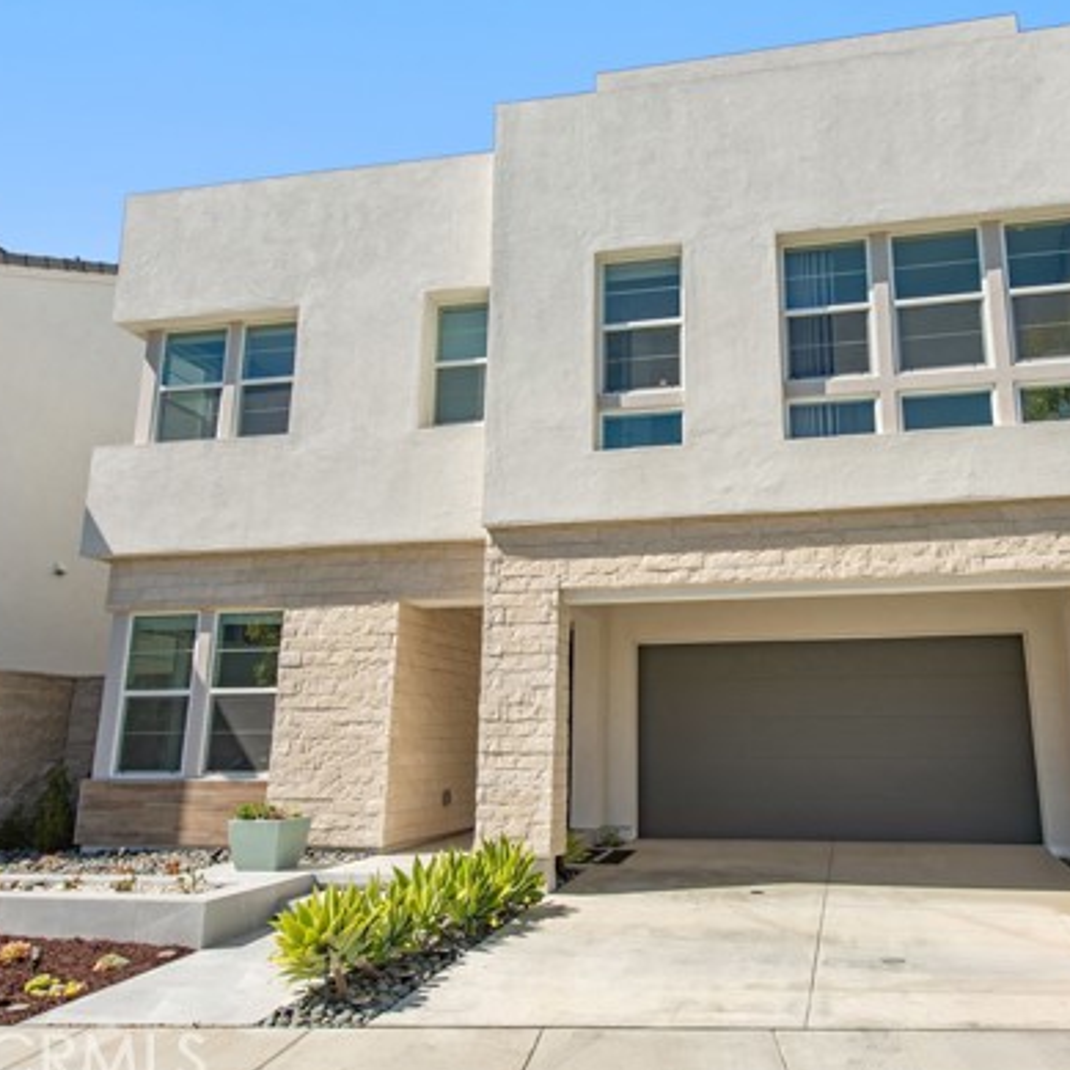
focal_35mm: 28
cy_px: 510
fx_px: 979
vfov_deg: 57.3
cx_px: 663
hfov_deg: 56.7
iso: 100
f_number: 11
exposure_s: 1/200
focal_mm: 20
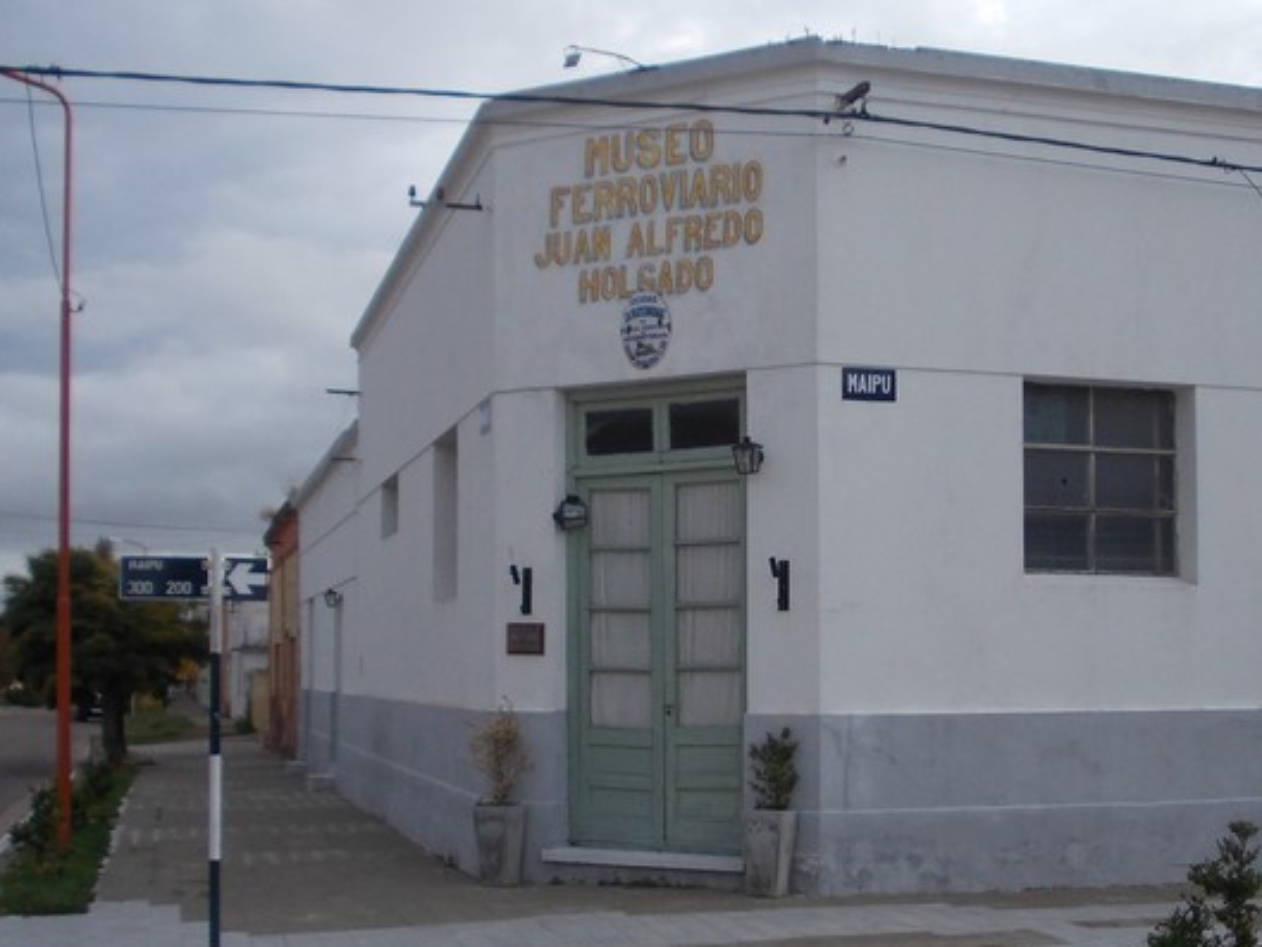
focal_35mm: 55
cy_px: 592
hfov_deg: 34.8
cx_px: 744
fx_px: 2006
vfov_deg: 26.5
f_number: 6.2
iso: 80
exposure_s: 1/125
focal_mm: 5.3
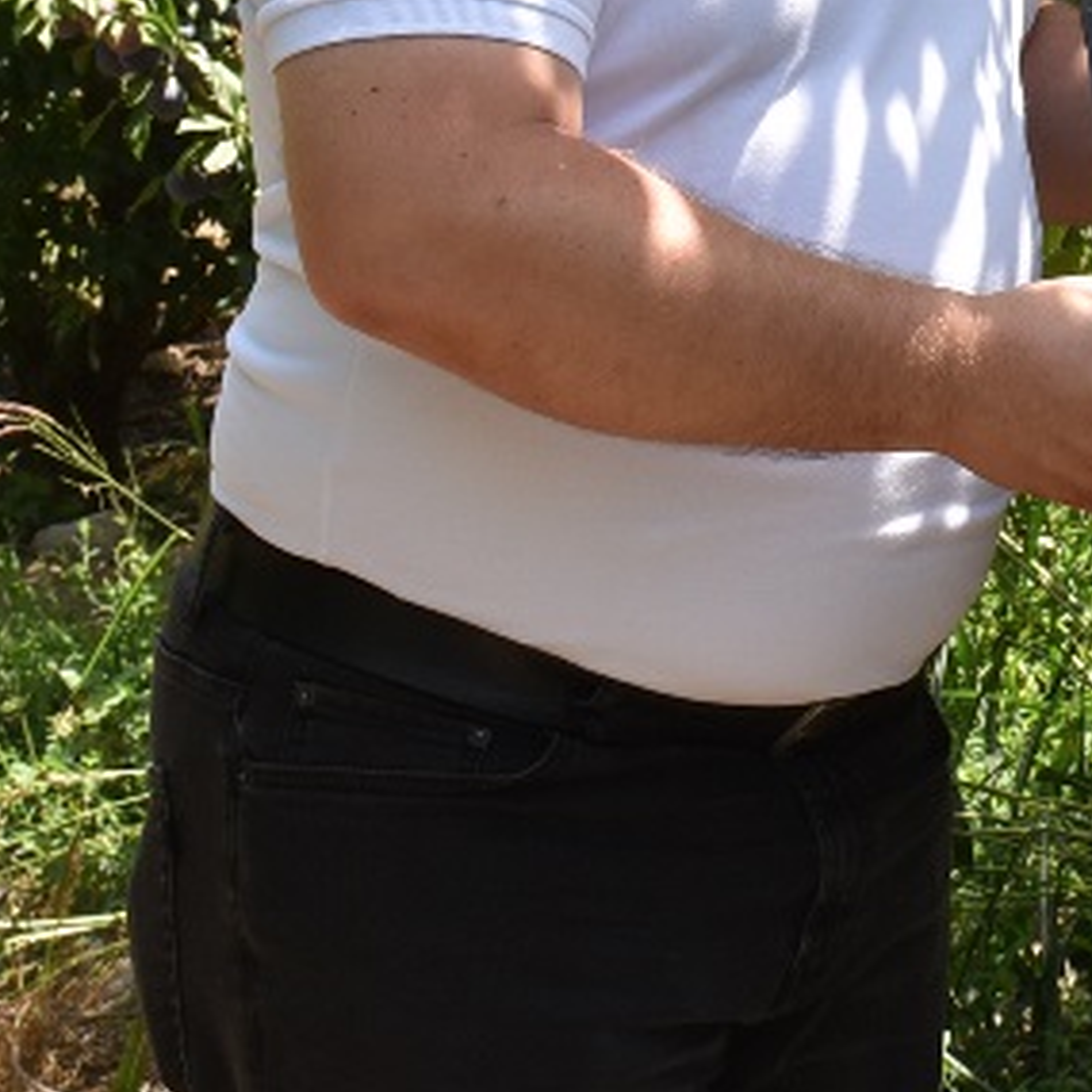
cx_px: 1448
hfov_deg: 15.1
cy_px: -107
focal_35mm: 110
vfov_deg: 15.4
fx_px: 3926
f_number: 10
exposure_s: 1/125
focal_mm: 24
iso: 200
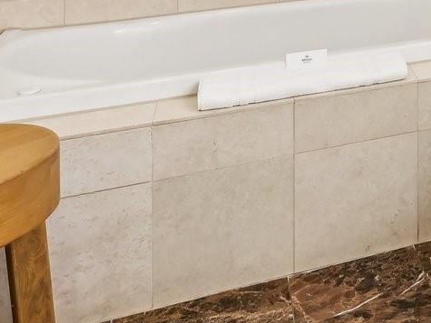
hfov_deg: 22.6
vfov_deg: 18.9
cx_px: 688
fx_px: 822
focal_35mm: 66
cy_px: -197
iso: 100
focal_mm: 16
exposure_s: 1/50
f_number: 4.5
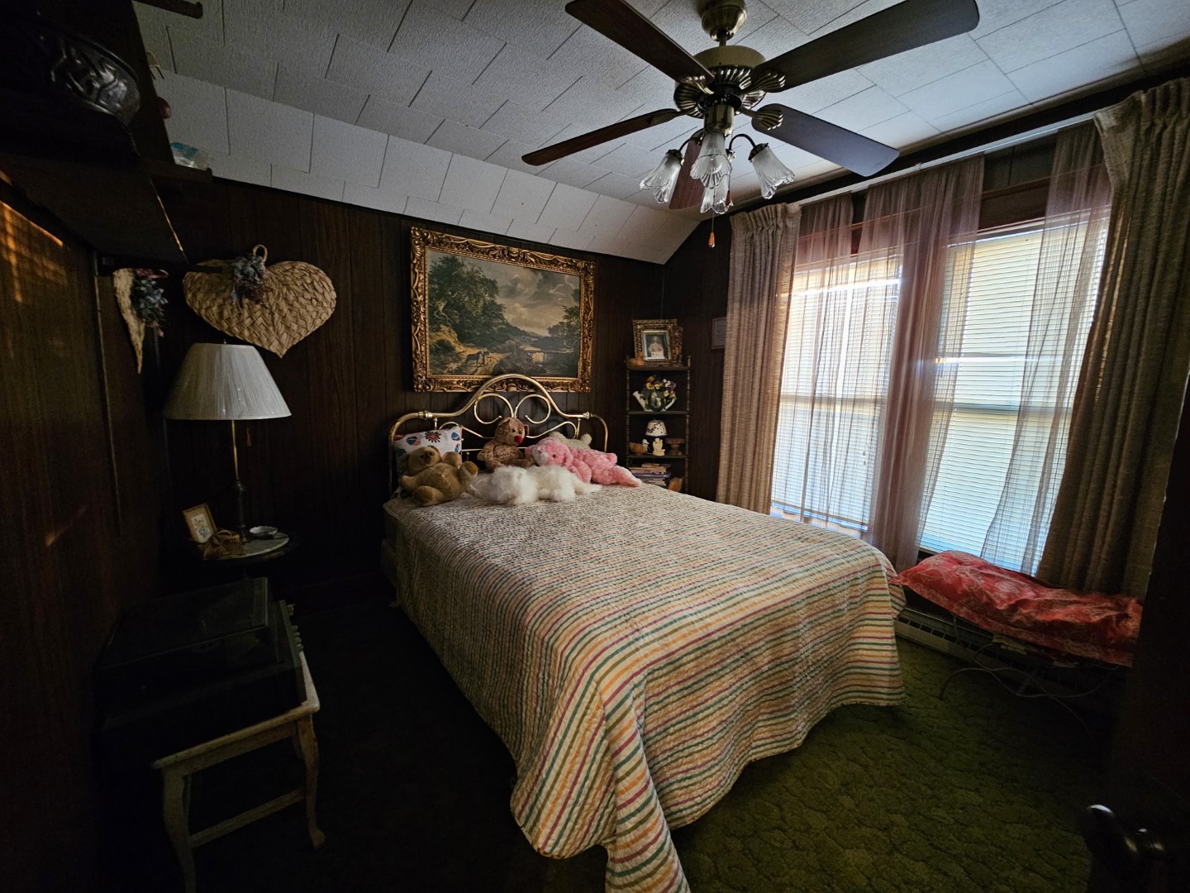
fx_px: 447
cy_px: 446
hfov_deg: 106.2
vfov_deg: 89.9
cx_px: 595
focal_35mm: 13
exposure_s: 1/24
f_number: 2.2
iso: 640
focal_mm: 2.2
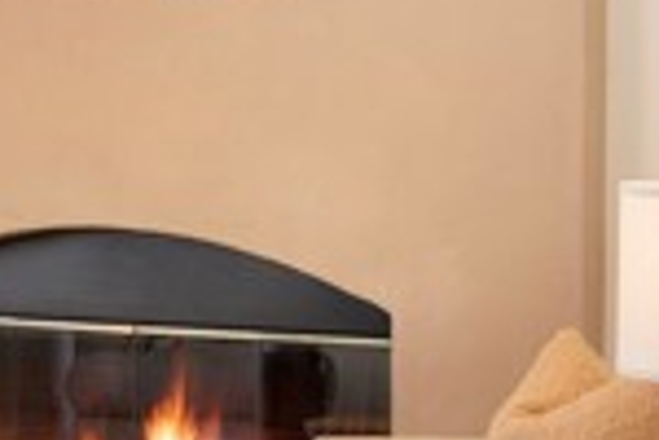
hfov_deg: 11.4
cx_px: -545
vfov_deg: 8.3
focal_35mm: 166
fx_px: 3038
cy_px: 205
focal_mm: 39
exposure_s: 1/4
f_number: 11
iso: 400
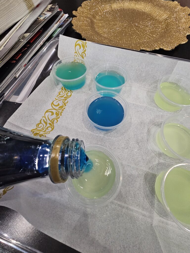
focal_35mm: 13
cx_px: 95
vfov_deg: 106.2
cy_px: 126
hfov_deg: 89.9
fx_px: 95
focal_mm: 2.2
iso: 400
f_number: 2.2
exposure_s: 1/60
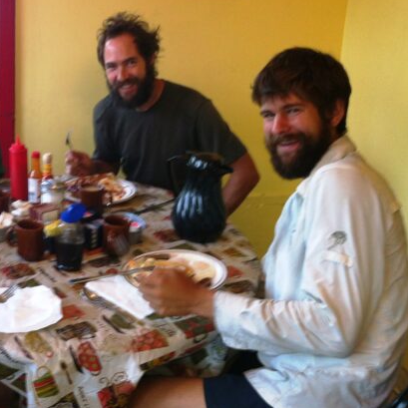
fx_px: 773
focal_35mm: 58
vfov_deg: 29.5
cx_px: 42
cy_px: 180
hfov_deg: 28.4
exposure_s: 1/21
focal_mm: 3.85
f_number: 2.8
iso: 80
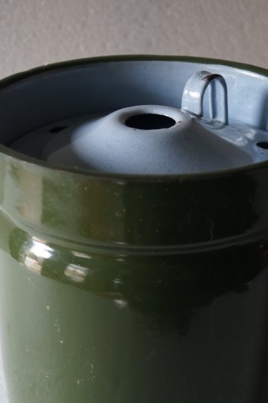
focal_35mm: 84
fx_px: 936
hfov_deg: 16.3
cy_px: 262
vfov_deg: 24.2
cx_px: 139
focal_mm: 35
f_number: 4.5
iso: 1600
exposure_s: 1/60
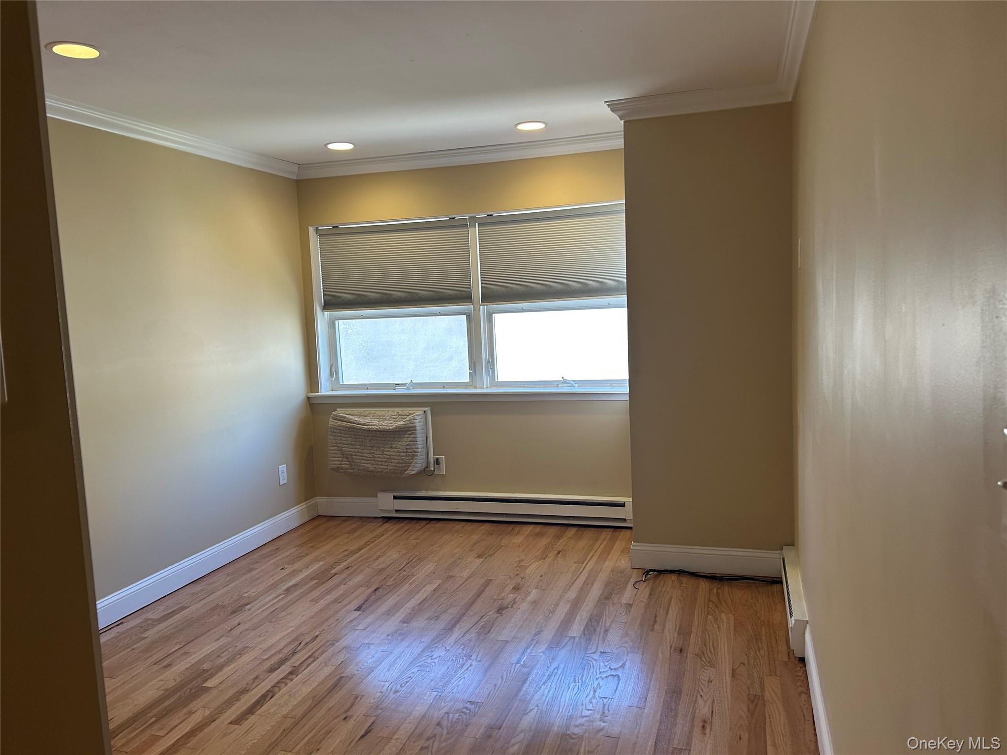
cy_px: 378
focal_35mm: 26
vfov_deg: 53.1
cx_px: 504
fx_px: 756
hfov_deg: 67.3
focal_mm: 5.7
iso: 125
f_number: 1.5
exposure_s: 1/120
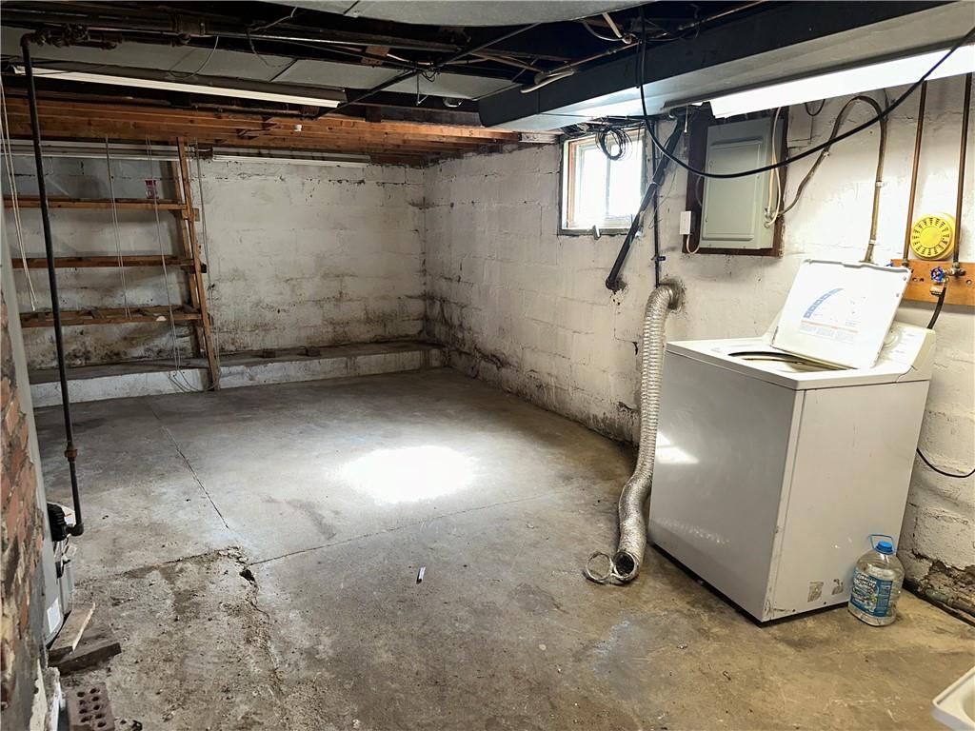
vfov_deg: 56.8
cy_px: 366
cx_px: 488
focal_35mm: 24
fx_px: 676
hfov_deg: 71.6
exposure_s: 1/24
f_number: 1.78
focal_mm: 6.86
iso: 80
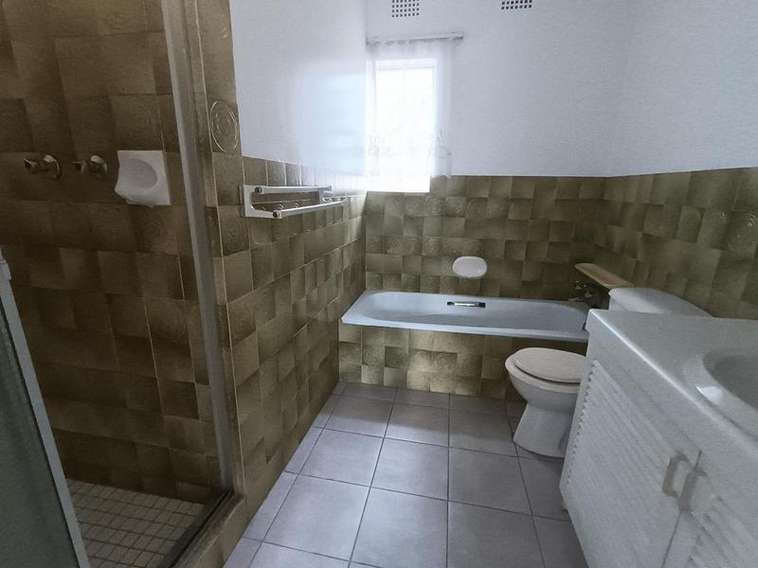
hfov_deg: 91.0
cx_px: 379
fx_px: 372
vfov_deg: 74.7
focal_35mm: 17
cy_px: 284
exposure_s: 1/50
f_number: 2.2
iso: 963
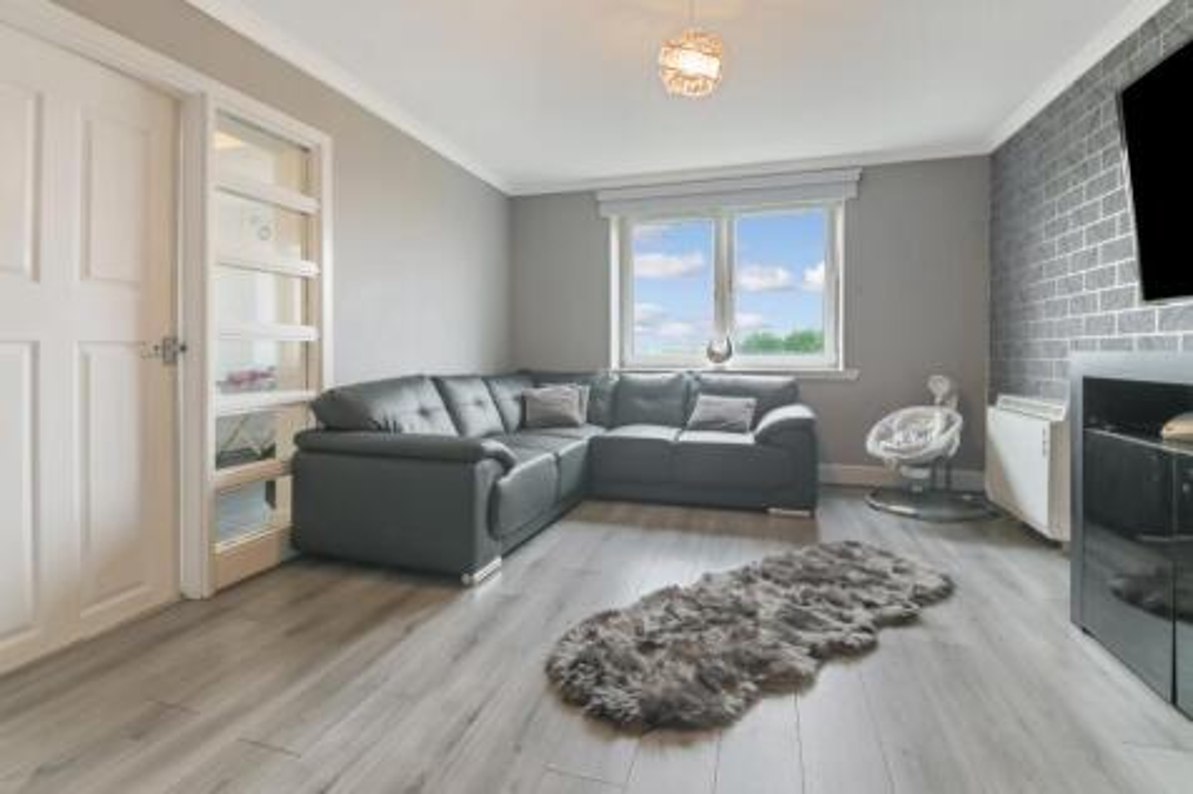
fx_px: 497
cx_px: 596
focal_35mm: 15
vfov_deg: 77.3
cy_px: 397
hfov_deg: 100.4
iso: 400
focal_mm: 15
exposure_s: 1/3
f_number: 11
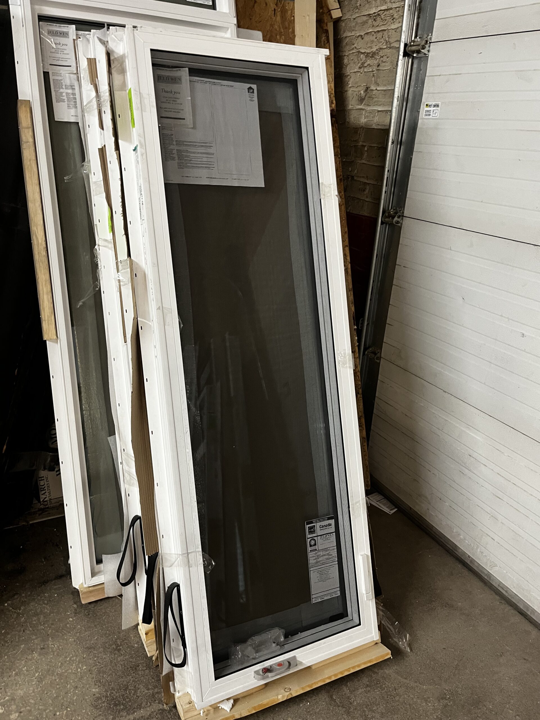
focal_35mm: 26
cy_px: 360
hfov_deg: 53.1
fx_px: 541
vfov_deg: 67.3
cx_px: 270
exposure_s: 1/60
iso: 250
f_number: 1.6
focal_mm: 5.1
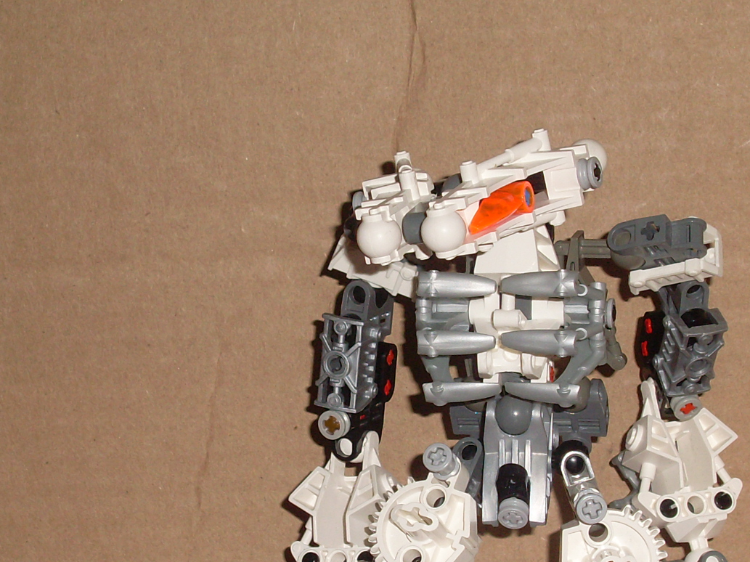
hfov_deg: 16.5
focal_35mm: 119
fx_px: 2577
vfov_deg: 12.4
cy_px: 384
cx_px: 476
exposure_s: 1/60
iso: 100
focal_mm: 9.9
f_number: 9.9
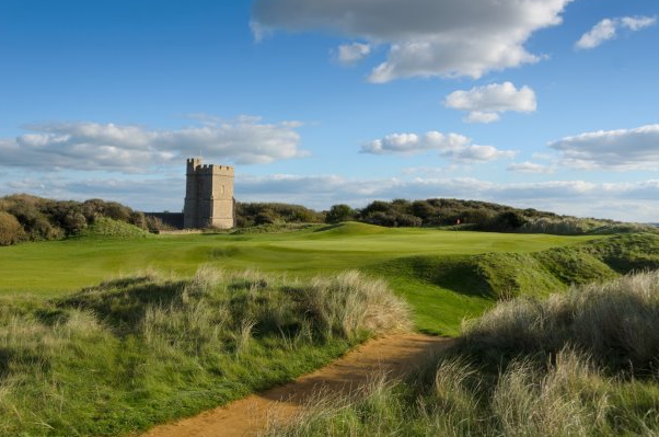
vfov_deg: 38.7
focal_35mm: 34
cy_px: 213
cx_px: 328
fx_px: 621
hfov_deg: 55.9
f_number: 7.1
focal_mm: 22
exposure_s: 1/500
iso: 100
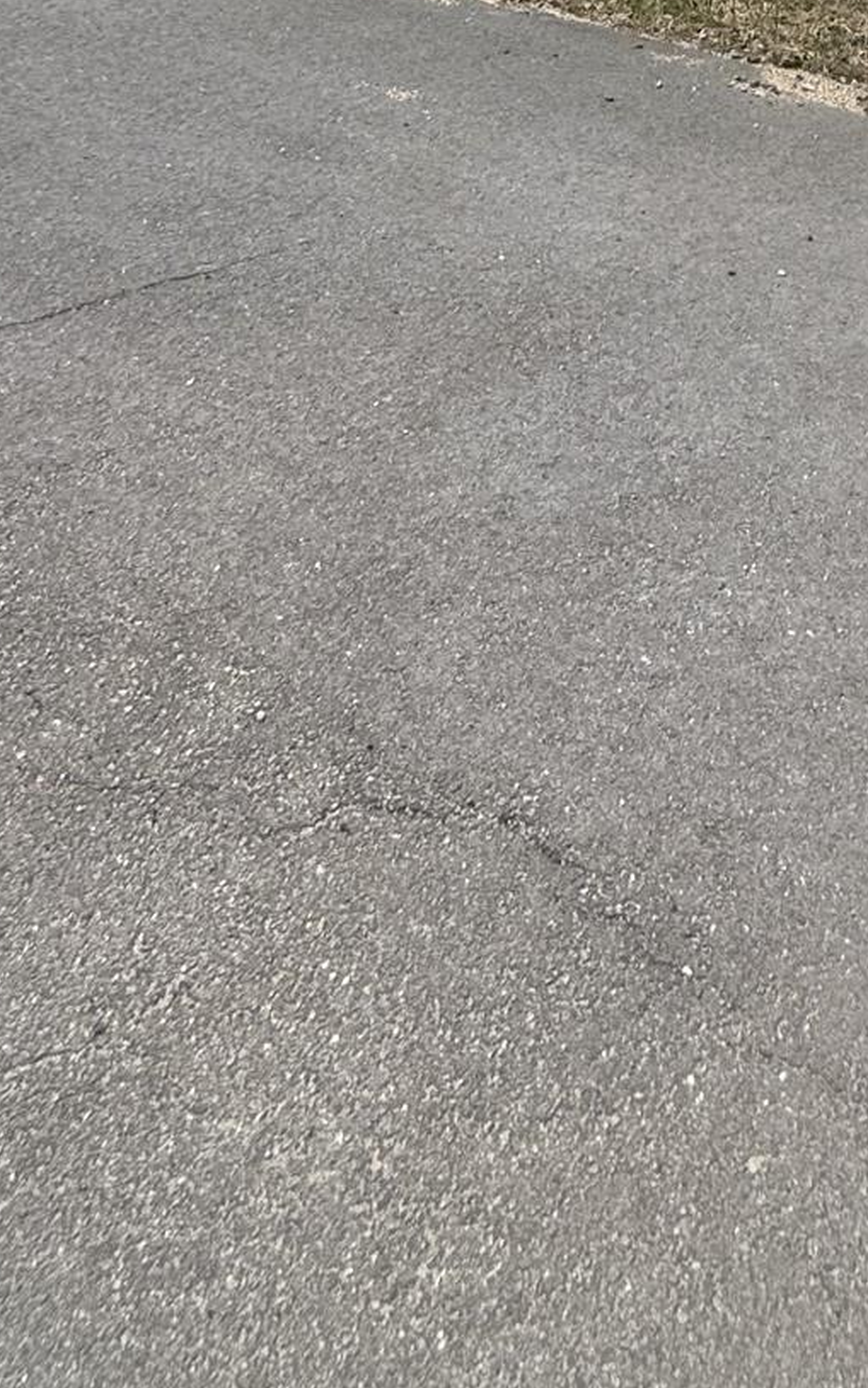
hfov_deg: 30.0
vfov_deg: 34.1
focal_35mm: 42
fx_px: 1589
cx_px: 657
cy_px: -409
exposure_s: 1/2237
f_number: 2.2
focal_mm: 2.22
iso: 64
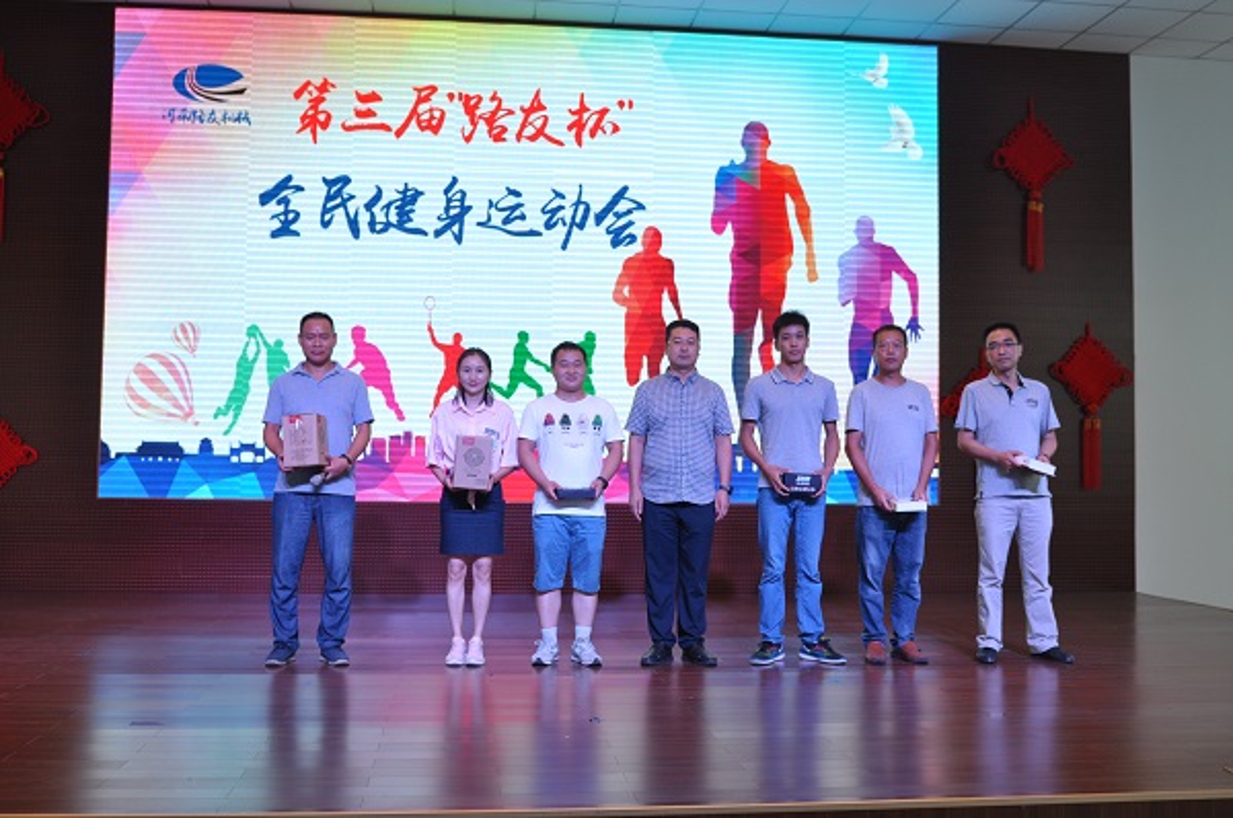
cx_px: 616
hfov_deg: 53.2
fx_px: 1231
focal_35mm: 36
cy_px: 409
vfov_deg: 36.8
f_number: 2.8
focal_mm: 24
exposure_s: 1/400
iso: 400
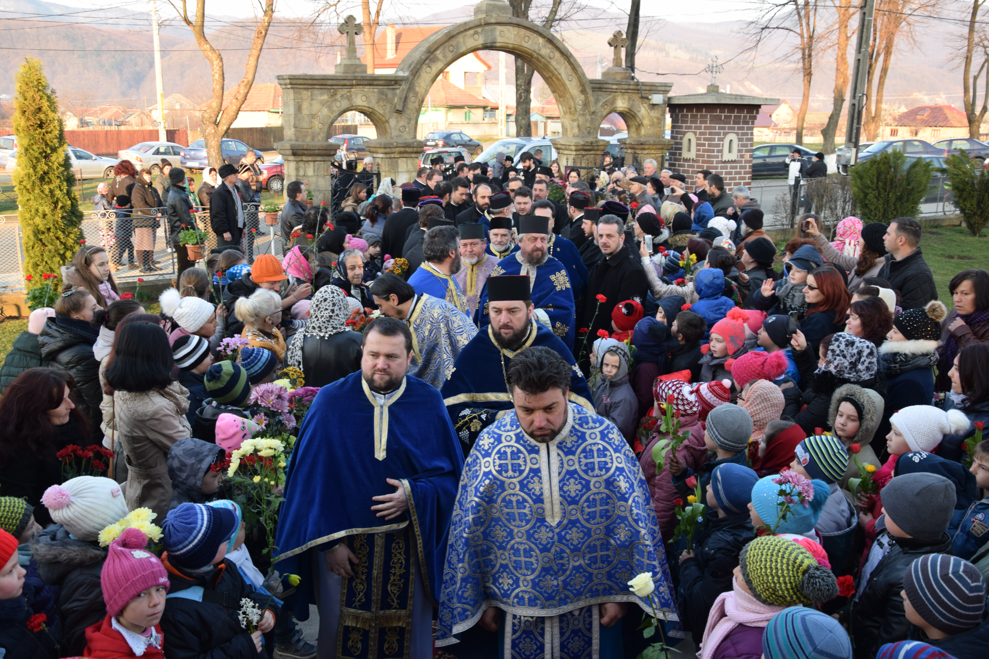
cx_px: 494
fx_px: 907
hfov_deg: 57.2
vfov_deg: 40.0
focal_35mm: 33
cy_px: 330
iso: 400
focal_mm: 22
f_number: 6.3
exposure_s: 1/160
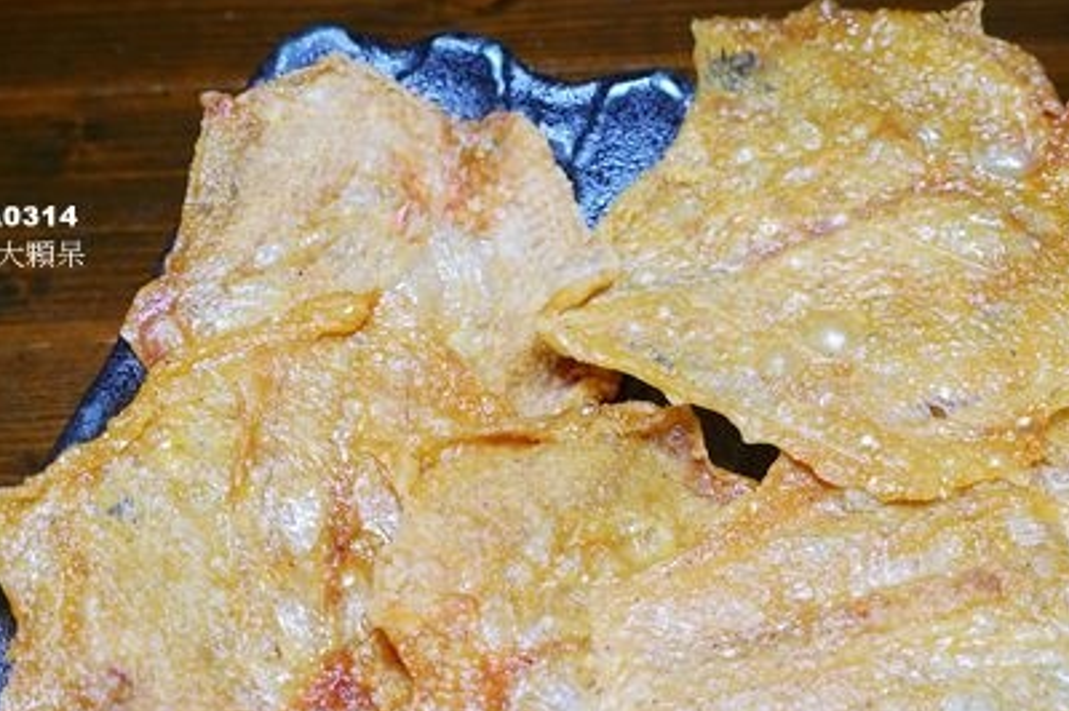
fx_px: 1157
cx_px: 644
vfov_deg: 33.5
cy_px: 525
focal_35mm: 39
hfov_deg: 49.3
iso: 125
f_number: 2.8
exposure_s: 1/60
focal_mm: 8.8
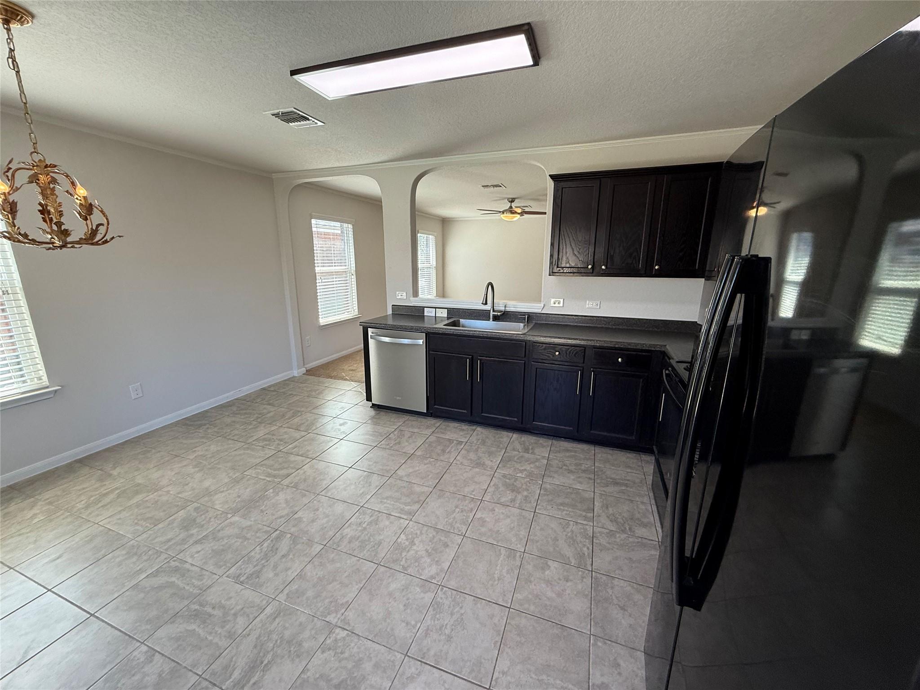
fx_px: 372
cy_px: 345
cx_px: 460
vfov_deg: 85.7
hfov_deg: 102.1
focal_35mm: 14
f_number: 2.2
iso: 125
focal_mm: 2.22
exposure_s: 1/120
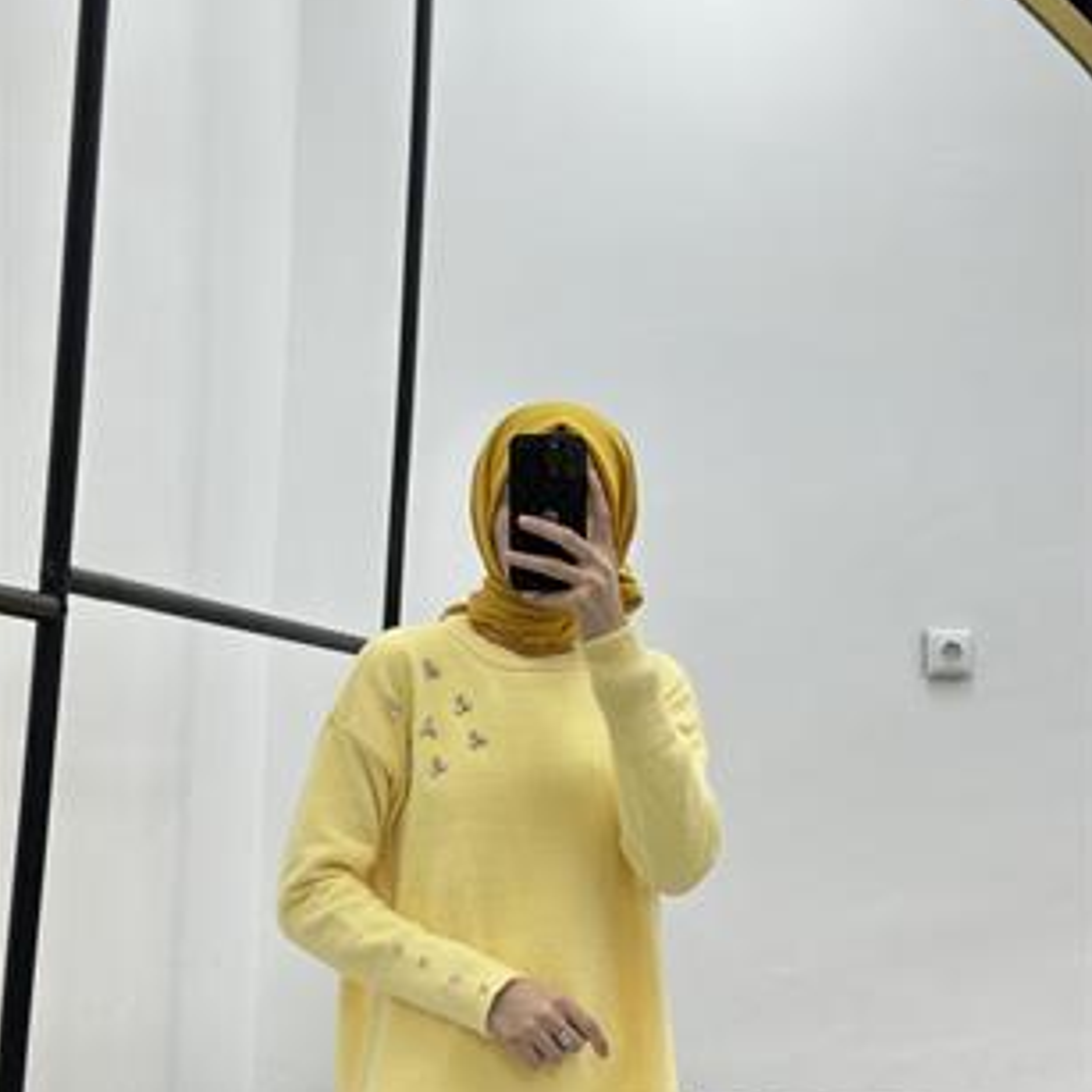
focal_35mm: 57
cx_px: 544
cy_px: 649
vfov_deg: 30.0
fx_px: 2034
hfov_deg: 30.0
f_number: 1.78
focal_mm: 6.86
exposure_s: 1/50
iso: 80
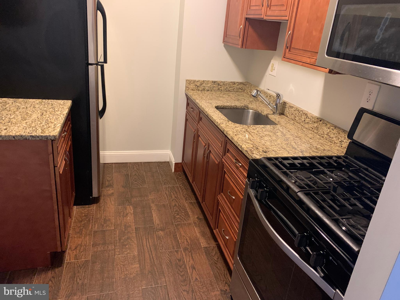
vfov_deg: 53.1
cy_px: 150
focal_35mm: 26
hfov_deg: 67.3
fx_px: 300
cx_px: 200
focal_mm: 4.25
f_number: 1.8
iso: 400
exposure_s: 1/30
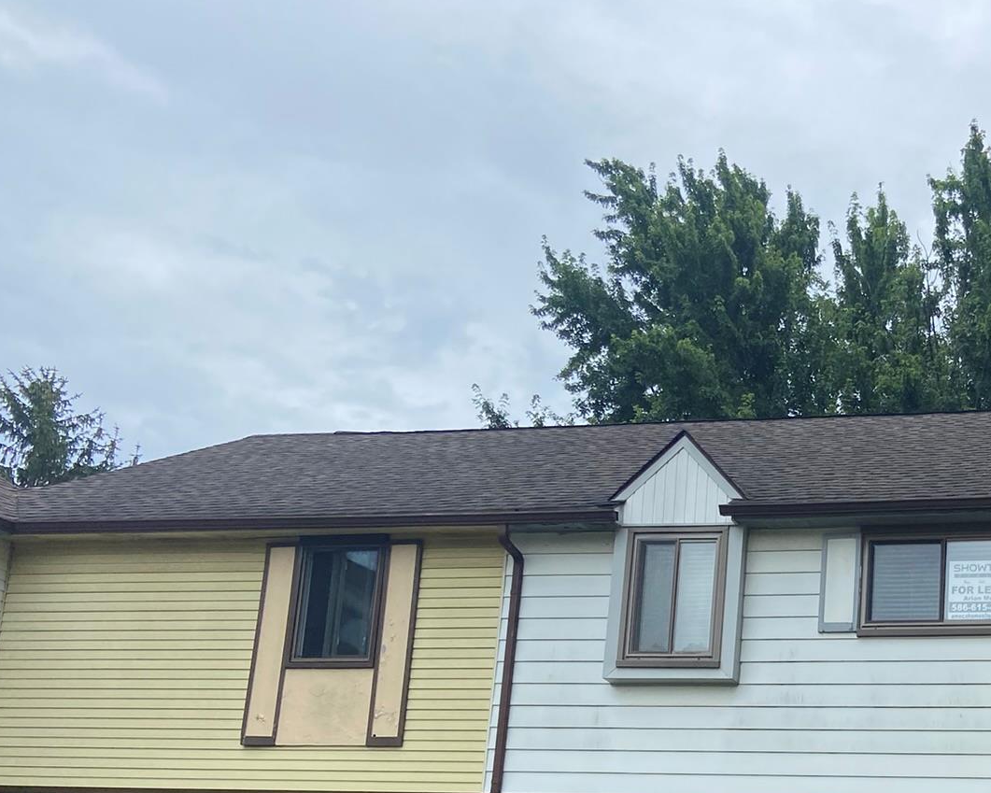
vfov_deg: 29.8
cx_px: 900
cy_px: 682
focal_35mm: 49
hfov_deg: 35.7
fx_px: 1437
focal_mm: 4.25
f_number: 1.8
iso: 32
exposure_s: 1/1135
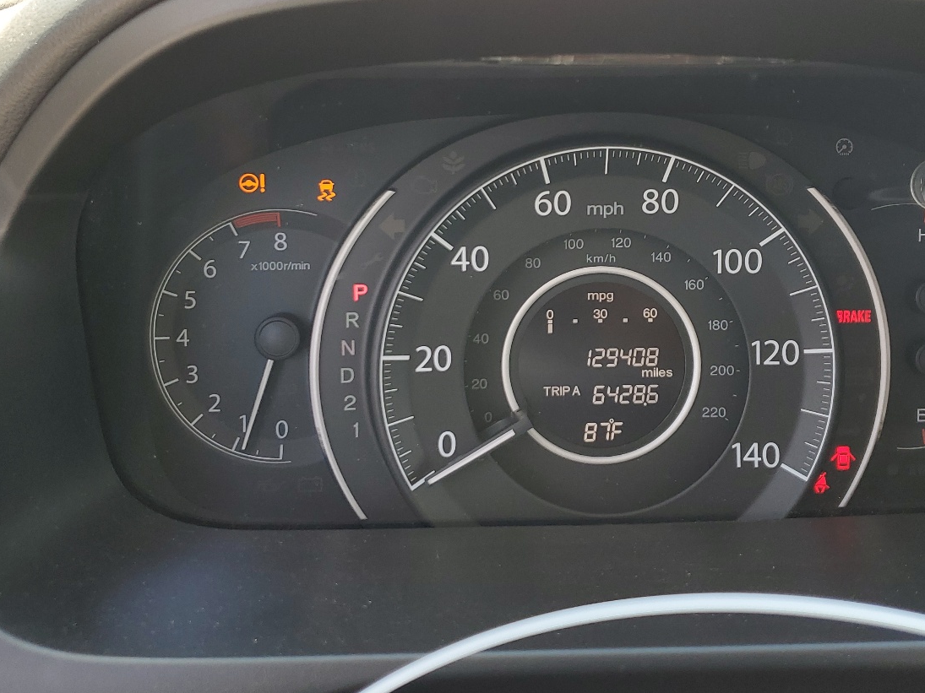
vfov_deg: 37.6
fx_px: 1015
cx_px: 550
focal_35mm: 38
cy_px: 275
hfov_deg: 48.7
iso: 50
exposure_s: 1/175
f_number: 1.5
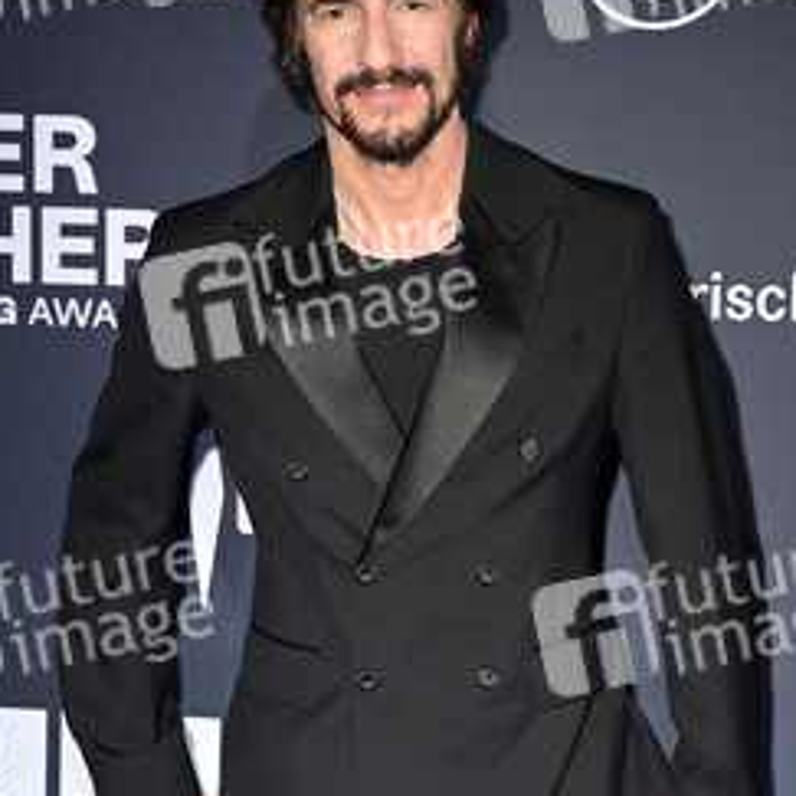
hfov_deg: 16.0
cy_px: 455
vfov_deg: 16.0
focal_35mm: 109
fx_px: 2836
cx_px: 403
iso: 1000
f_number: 5.6
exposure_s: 1/250
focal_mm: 78
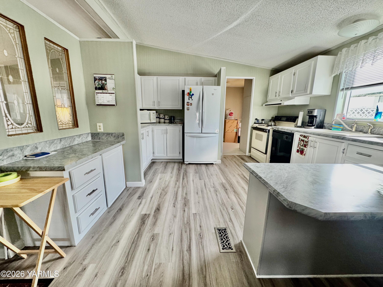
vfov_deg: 85.7
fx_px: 155
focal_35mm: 14
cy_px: 144
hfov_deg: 102.1
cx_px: 192
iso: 250
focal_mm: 2.22
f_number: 2.2
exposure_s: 1/120
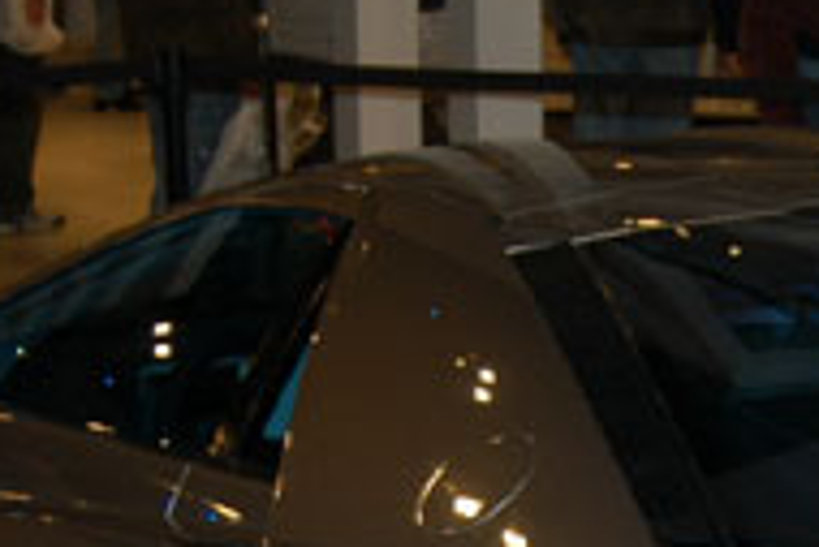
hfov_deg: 15.2
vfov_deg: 10.4
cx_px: 1097
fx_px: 2914
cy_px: 771
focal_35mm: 128
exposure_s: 1/60
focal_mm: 24
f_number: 5
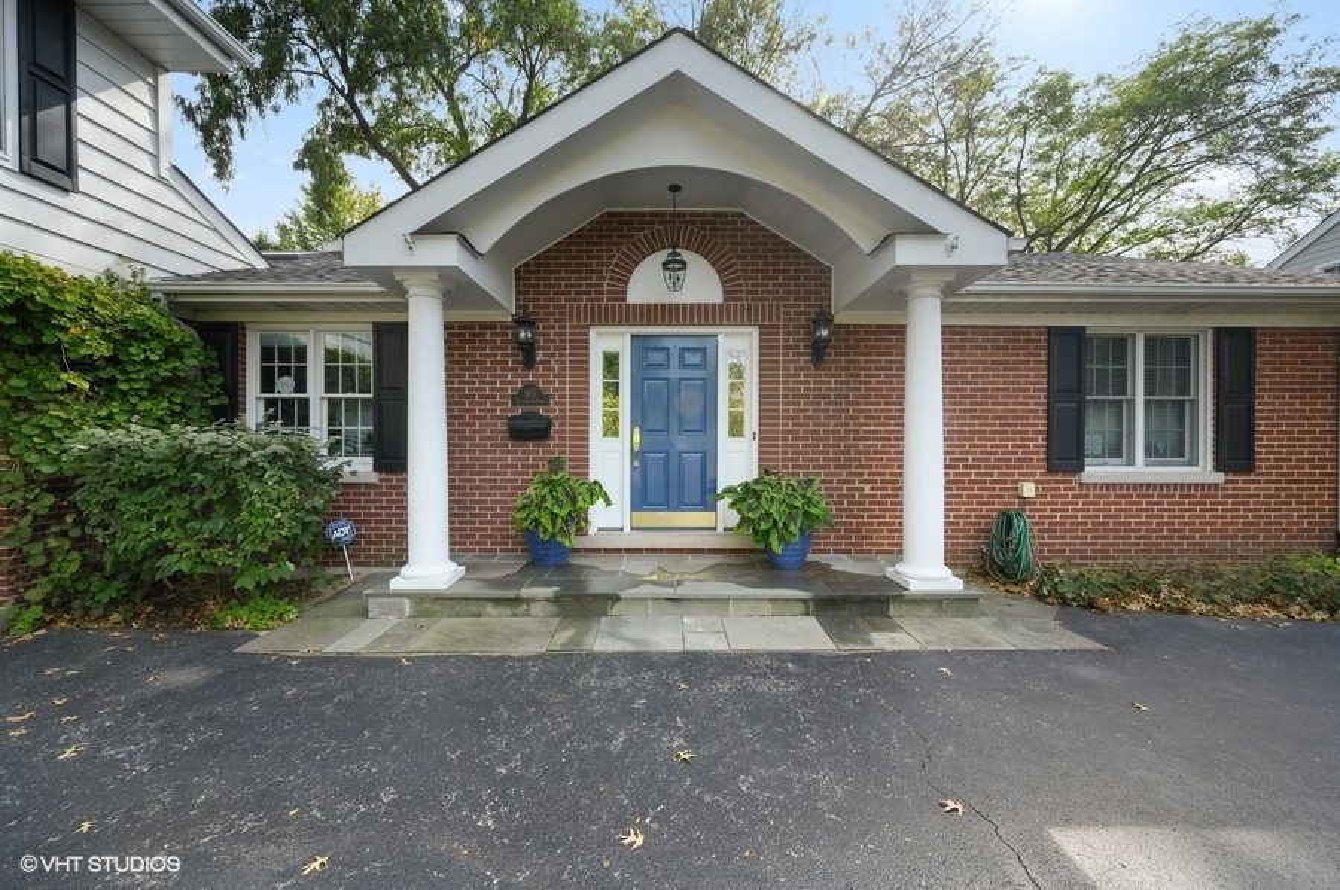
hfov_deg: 104.3
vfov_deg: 81.1
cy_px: 445
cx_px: 670
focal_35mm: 14
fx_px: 521
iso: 100
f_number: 11
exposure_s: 1/40
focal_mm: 14
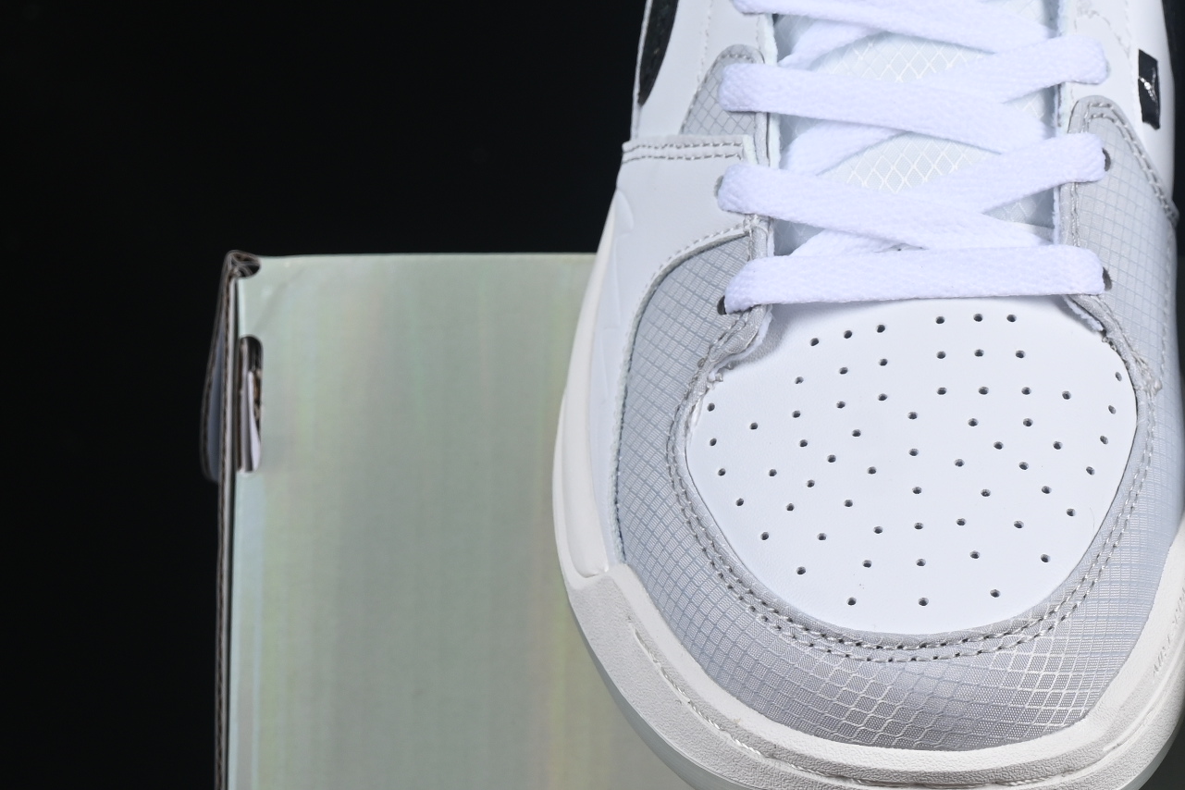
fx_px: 5365
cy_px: 317
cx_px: 1184
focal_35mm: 163
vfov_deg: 8.4
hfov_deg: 12.5
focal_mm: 50
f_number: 8
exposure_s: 1/80
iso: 160
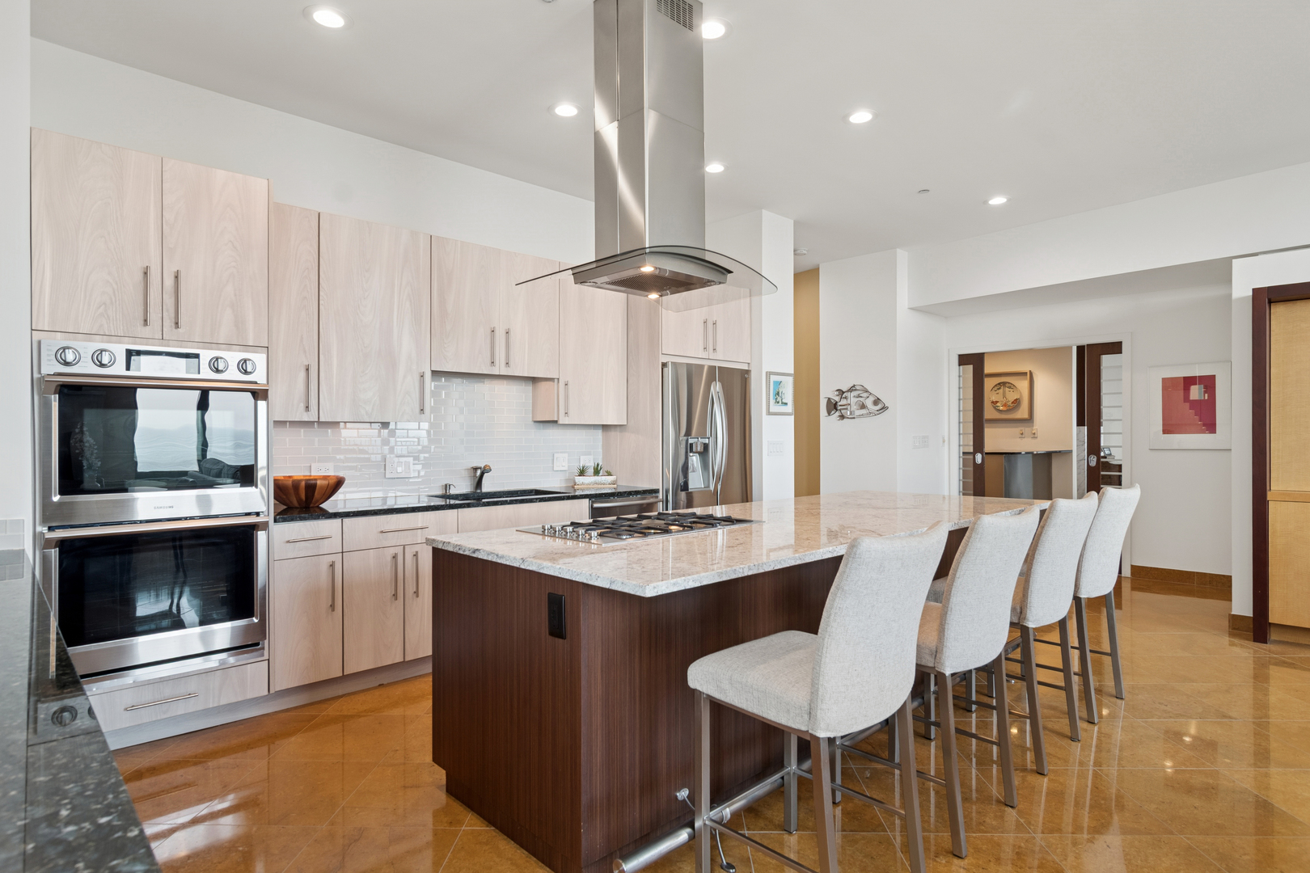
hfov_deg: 90.0
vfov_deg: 67.4
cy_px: 436
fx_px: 655
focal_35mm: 18
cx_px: 655
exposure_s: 1/20
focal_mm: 12
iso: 200
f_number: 8
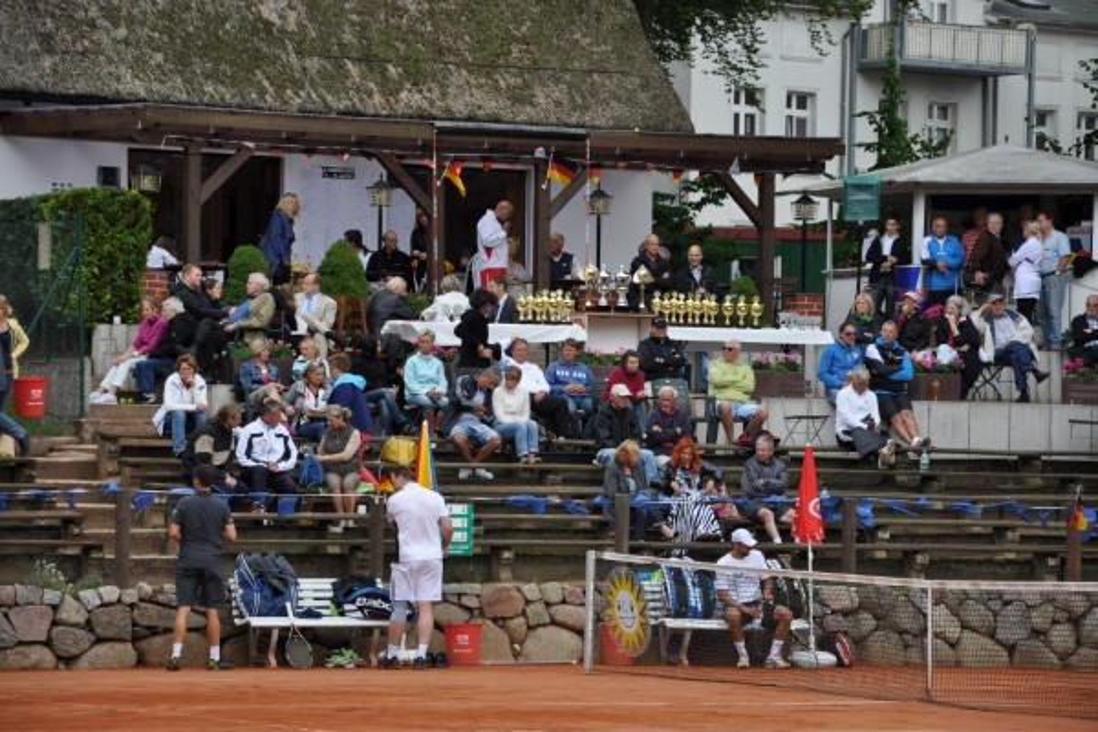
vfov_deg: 8.7
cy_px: 366
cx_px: 549
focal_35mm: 158
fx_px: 4803
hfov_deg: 13.0
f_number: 7.1
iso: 200
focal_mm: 105
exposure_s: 1/200
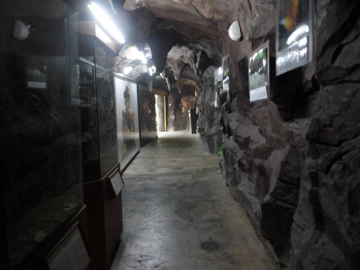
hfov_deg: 71.6
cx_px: 180
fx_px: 250
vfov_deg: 56.8
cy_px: 135
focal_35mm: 24
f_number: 3.2
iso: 80
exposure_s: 1/3
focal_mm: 4
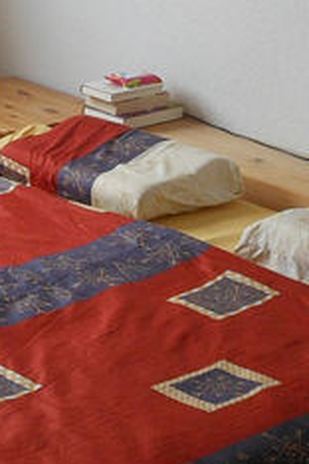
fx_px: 1468
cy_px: 127
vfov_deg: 17.9
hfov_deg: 11.9
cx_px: -8
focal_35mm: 114
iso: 125
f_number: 3.2
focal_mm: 4.5
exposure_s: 1/30
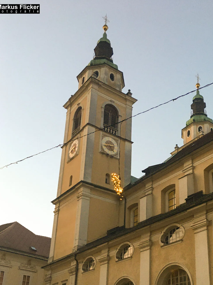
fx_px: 353
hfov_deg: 33.2
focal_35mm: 43
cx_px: 145
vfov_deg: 42.8
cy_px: 207
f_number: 2.2
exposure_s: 1/35
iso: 160
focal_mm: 4.15
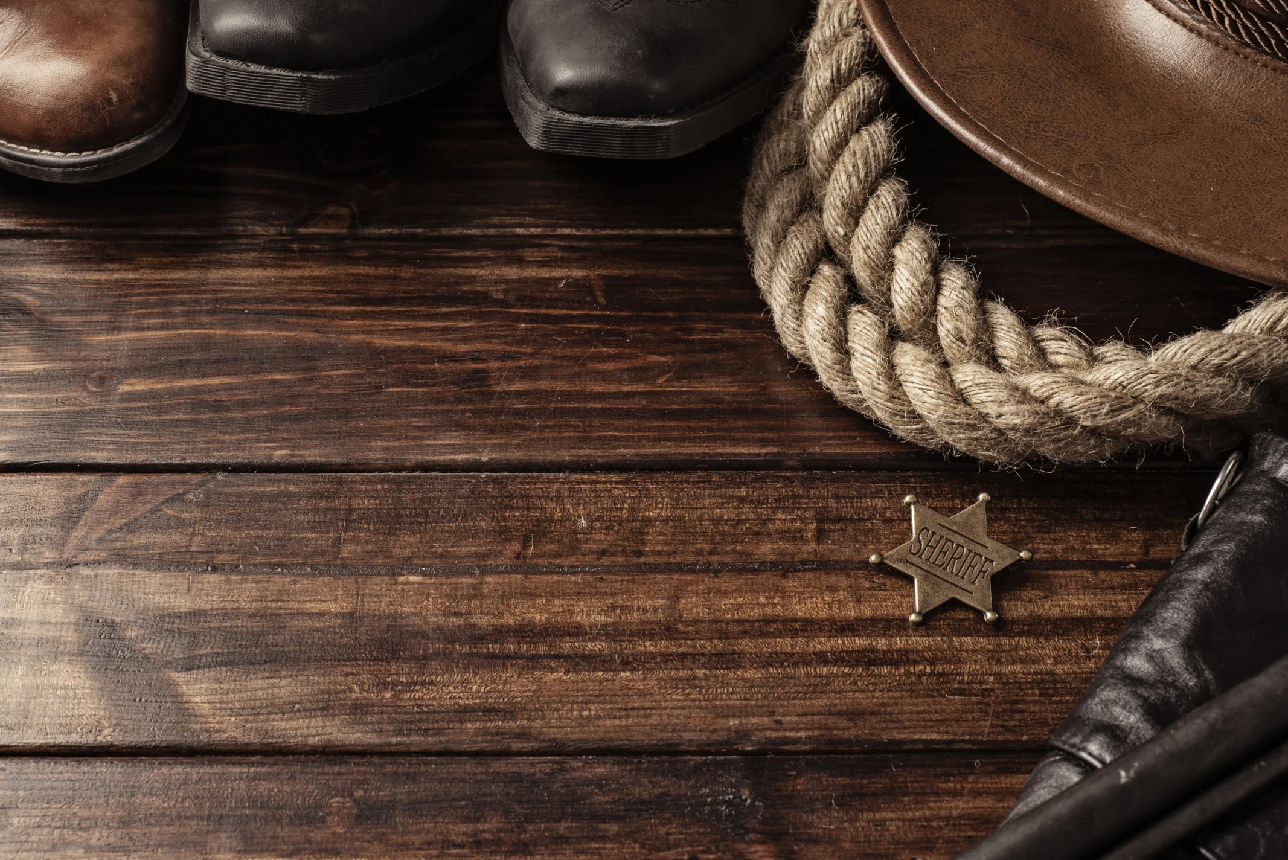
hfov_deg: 33.4
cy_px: 414
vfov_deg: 22.6
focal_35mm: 60
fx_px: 2147
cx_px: 662
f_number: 5
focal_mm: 50
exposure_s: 1/100
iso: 160
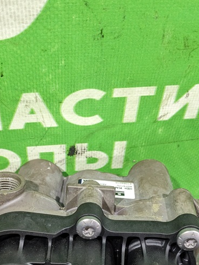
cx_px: 87
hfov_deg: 26.1
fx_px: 430
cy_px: 219
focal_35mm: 56
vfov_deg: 33.2
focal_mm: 4.38
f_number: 1.73
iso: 180
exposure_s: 1/100
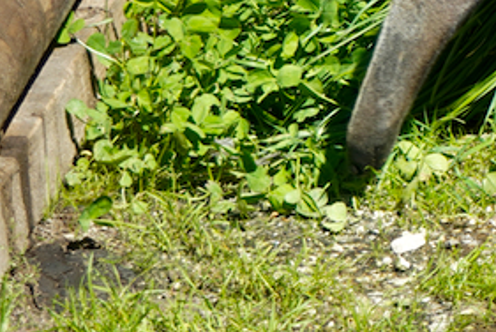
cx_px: 1026
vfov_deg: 5.0
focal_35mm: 273
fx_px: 3765
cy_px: 104
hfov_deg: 7.2
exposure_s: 1/320
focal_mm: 40
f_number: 5
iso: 100
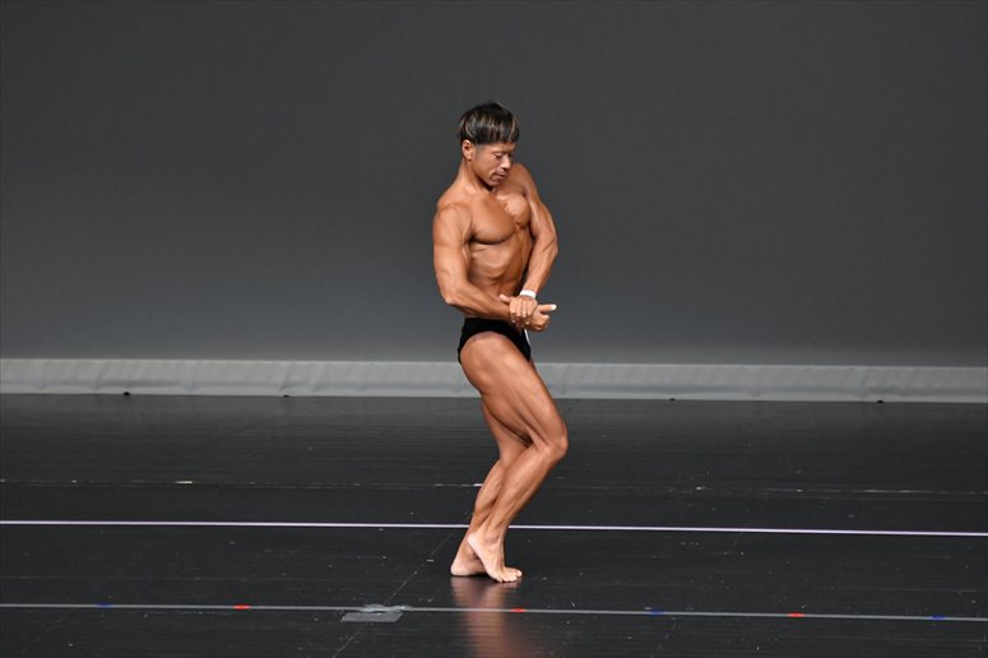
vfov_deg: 4.0
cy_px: 329
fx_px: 9464
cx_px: 494
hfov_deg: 6.0
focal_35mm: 345
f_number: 5.6
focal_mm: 230
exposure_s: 1/400
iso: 4000
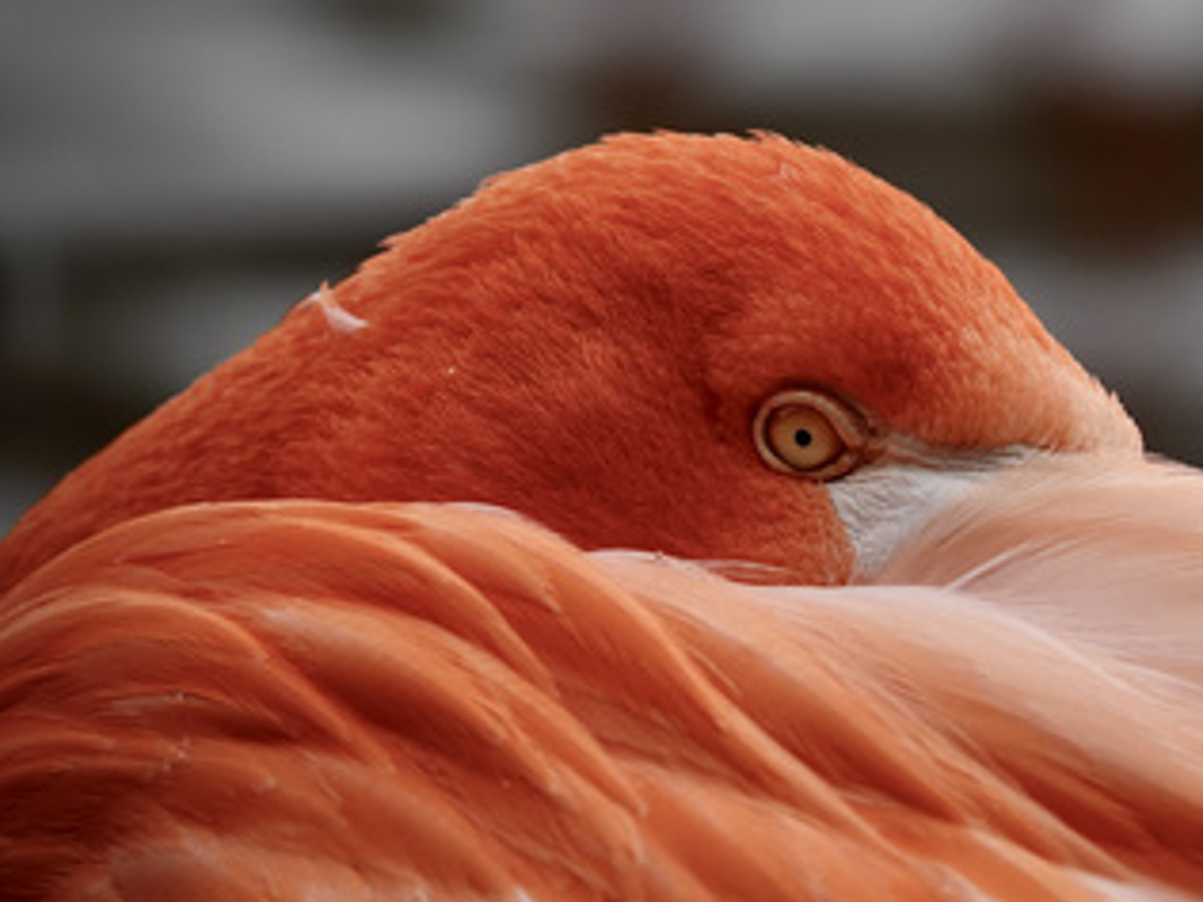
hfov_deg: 2.4
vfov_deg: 1.8
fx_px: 29158
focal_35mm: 839
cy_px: 504
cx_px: 826
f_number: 4
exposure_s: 1/640
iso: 100
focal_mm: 219.76
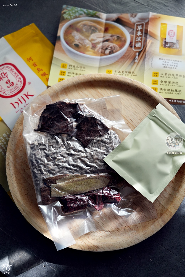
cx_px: 92
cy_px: 138
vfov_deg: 45.4
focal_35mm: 43
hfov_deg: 31.2
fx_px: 331
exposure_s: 1/160
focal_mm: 43
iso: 640
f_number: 5.6
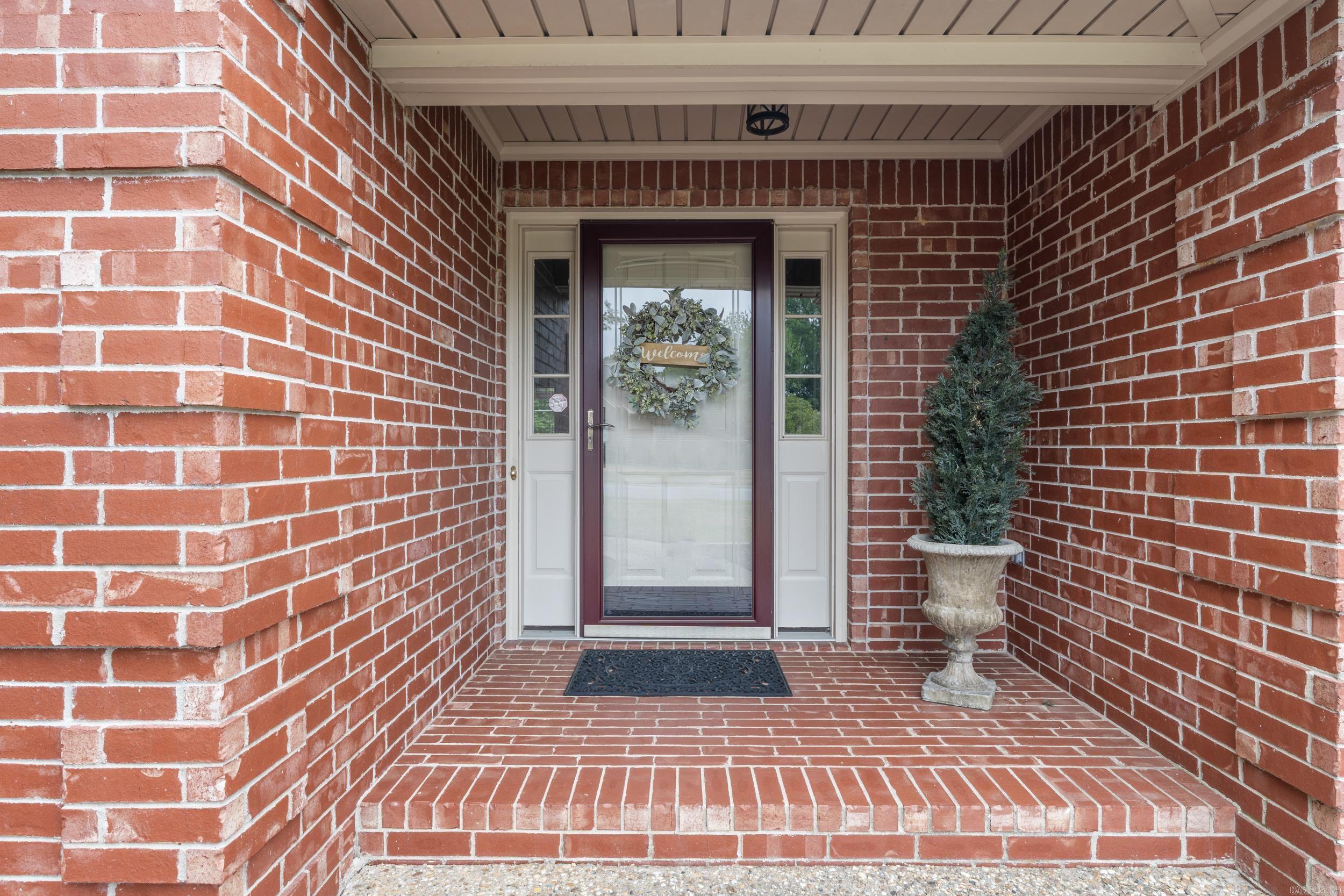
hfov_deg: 85.4
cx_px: 672
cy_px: 448
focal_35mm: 20
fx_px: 728
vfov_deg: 63.2
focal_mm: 13
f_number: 9
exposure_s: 1/15
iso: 200
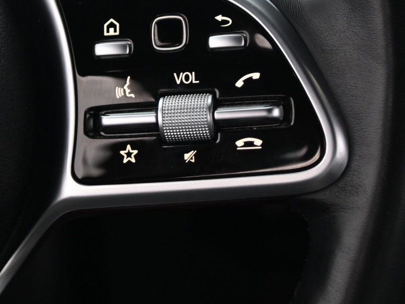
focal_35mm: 239
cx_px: 157
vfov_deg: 6.2
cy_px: 81
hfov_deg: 8.3
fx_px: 2798
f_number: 4
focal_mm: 120
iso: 2000
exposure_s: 1/15
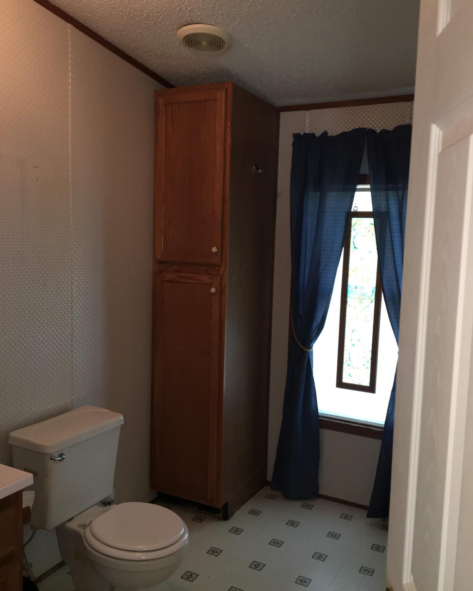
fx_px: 542
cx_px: 231
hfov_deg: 47.1
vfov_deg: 57.2
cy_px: 304
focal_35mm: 31
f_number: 2.2
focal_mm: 4.15
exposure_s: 1/30
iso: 80
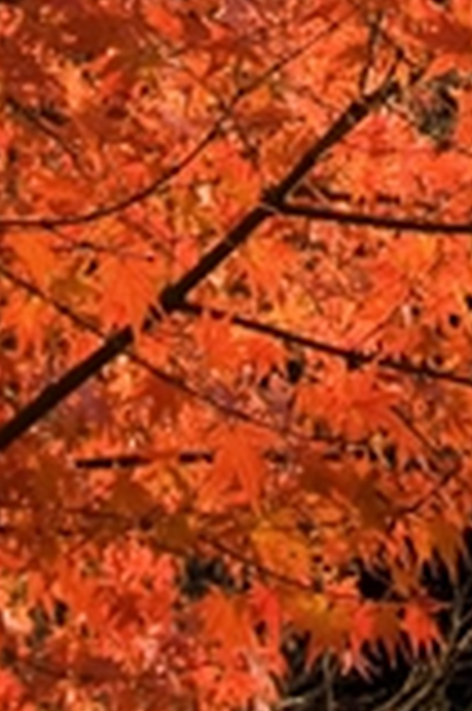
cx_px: 564
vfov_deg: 9.8
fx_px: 3902
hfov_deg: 6.9
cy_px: -594
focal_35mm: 198
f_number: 7.1
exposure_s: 1/200
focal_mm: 26
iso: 200
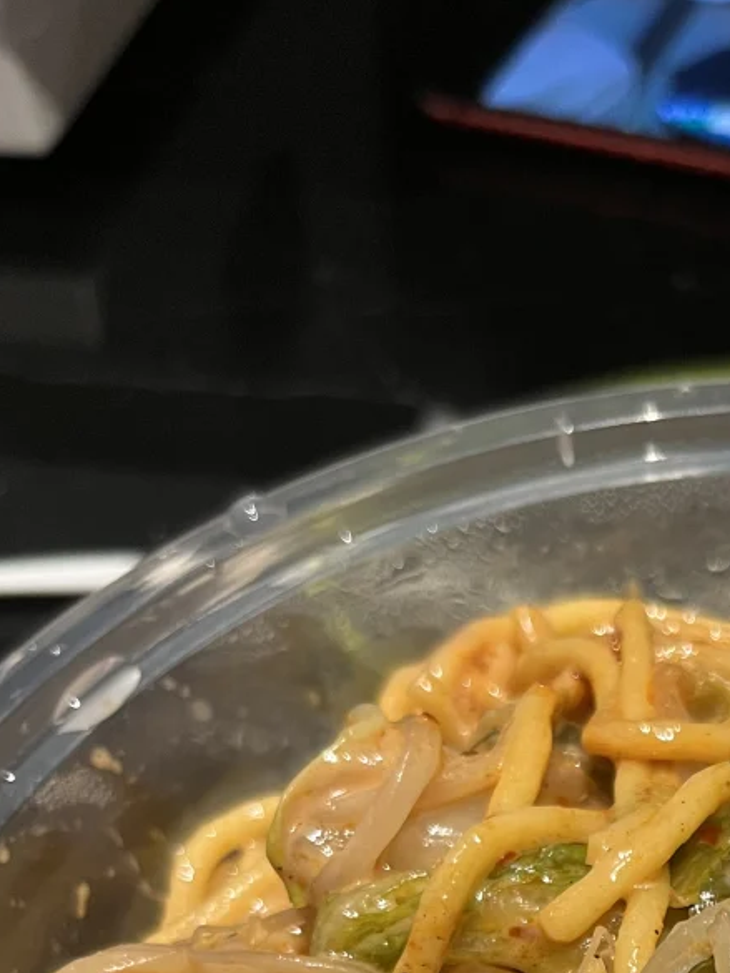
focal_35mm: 64
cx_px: 795
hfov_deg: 21.8
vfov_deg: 26.7
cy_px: 1183
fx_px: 1799
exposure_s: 1/61
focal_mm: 5.1
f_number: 1.6
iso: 125
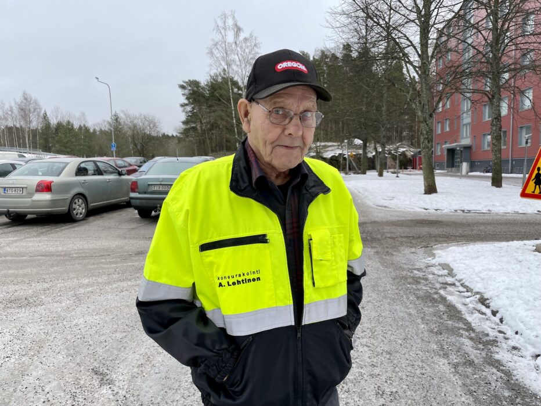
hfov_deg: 67.3
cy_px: 203
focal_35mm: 26
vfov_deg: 53.1
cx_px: 270
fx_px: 406
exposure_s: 1/121
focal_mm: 4.2
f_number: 1.6
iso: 40
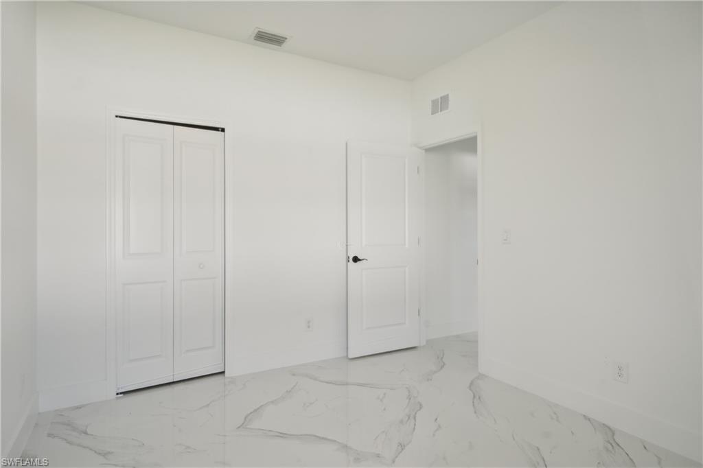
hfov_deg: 84.0
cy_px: 234
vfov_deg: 61.9
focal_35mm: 20
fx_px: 390
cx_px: 352
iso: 400
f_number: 8
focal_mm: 20
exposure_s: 1/60
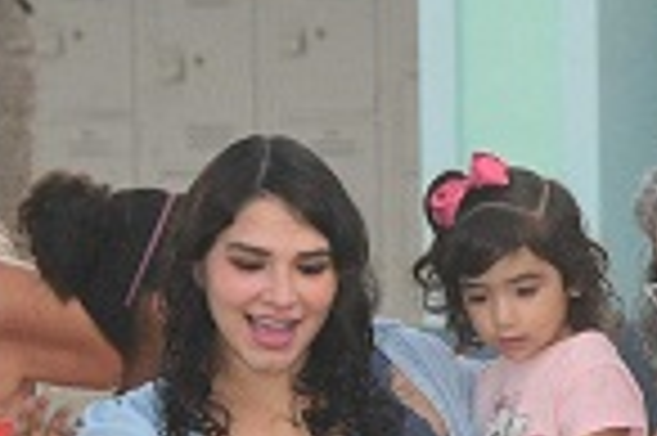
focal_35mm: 614
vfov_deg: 2.2
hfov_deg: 3.4
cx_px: 796
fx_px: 11193
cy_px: 573
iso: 1000
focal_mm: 75
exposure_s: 1/250
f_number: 7.1
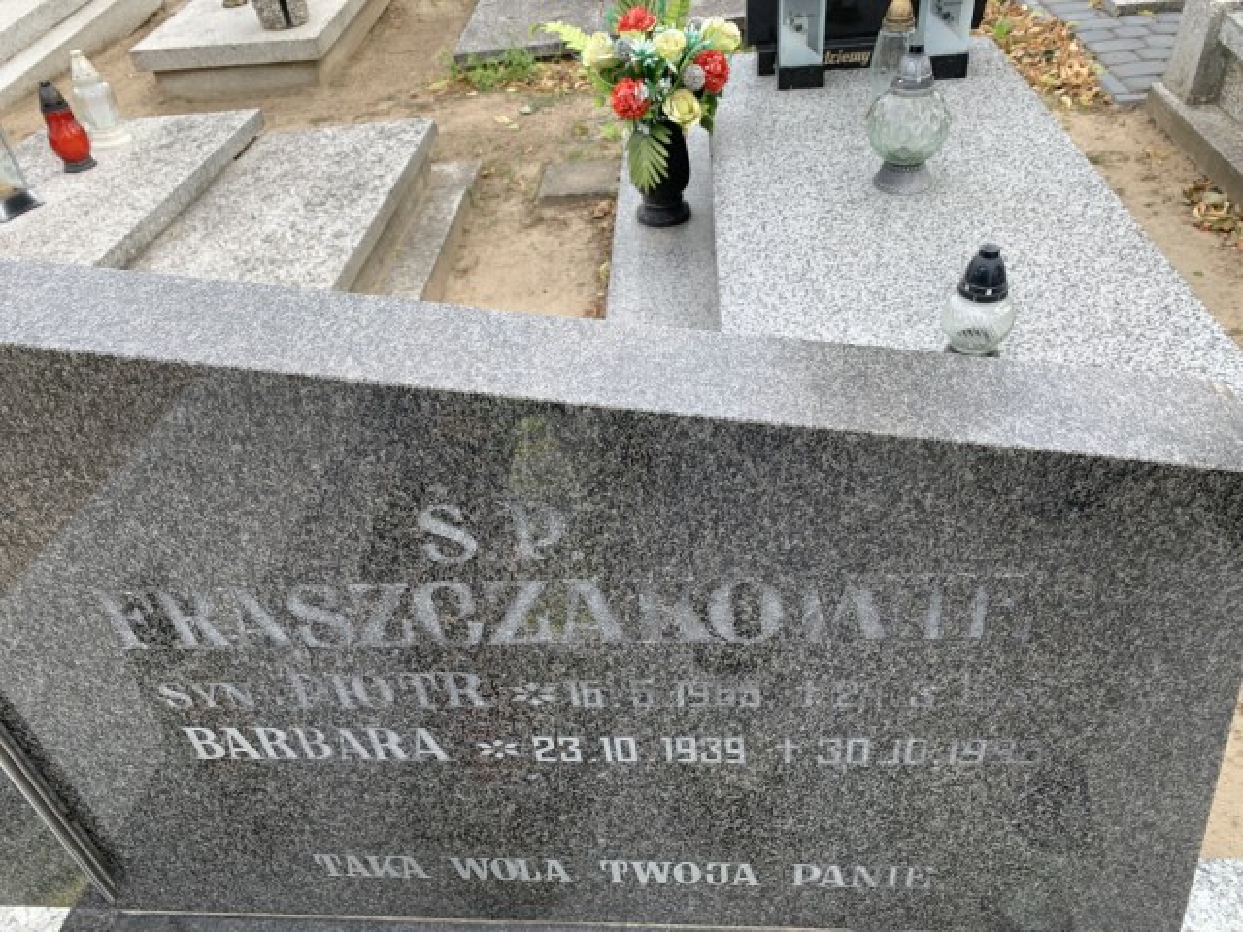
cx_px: 622
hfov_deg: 67.3
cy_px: 466
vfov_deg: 53.1
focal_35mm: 26
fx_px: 934
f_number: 1.8
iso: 25
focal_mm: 4.25
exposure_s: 1/555
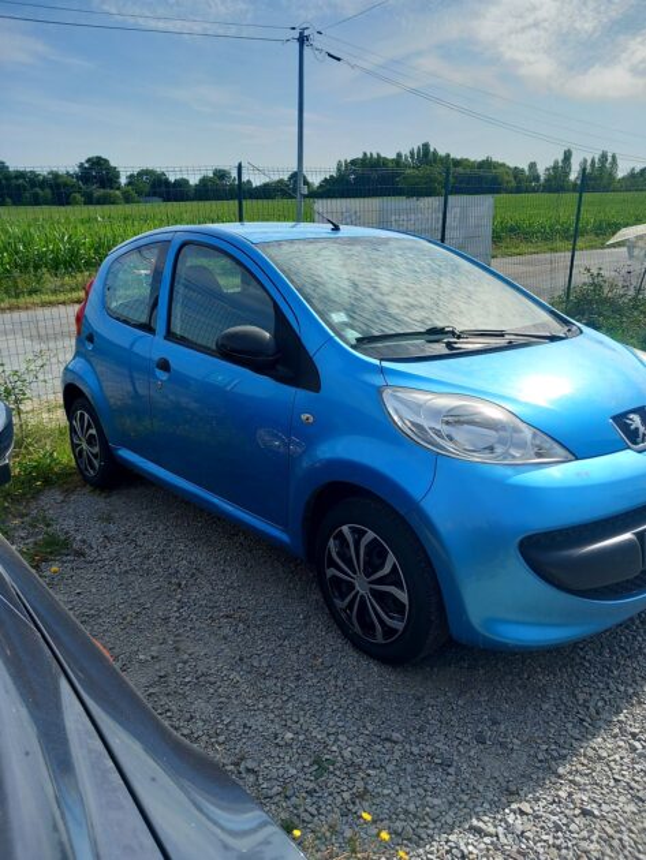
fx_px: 671
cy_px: 430
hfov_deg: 51.4
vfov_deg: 65.3
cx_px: 323
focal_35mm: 27
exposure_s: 1/318
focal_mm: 4
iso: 20
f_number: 1.8
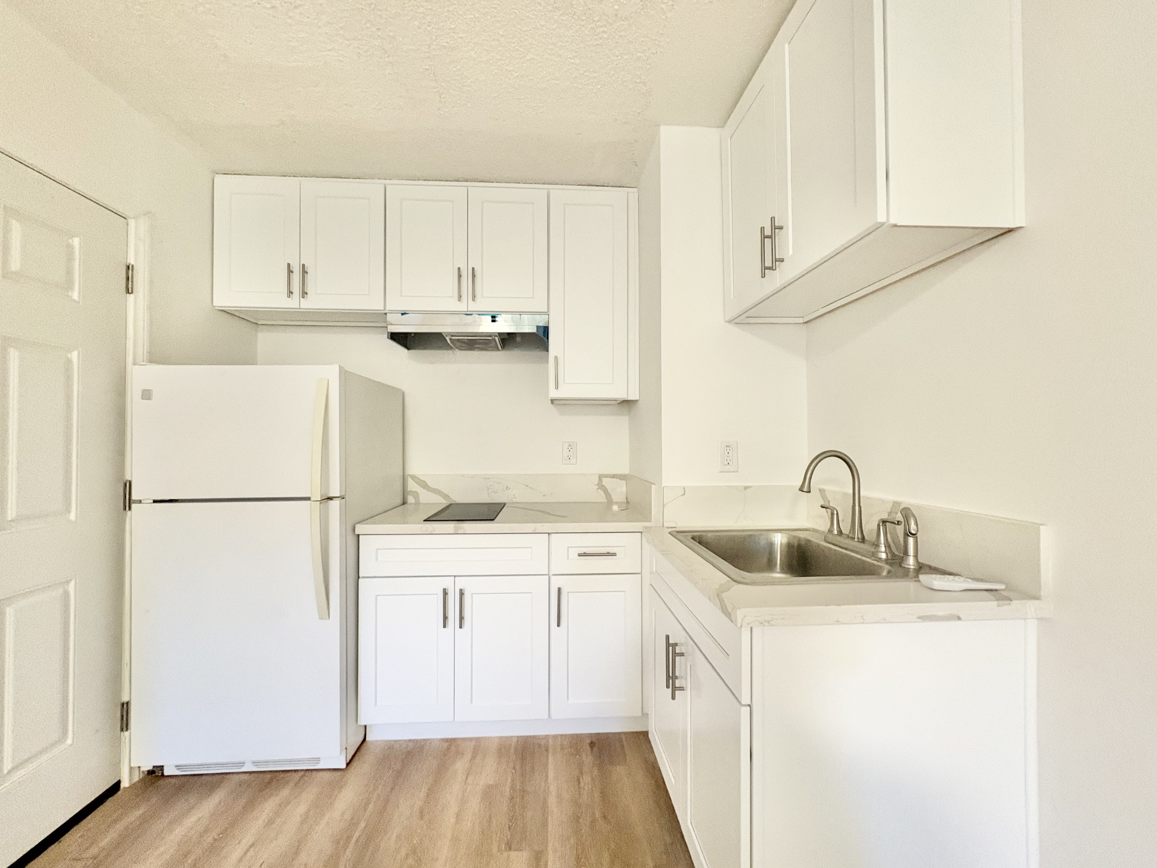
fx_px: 468
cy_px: 434
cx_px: 578
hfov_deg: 102.1
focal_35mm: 14
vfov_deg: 85.7
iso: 400
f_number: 2.2
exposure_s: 1/60
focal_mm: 2.22
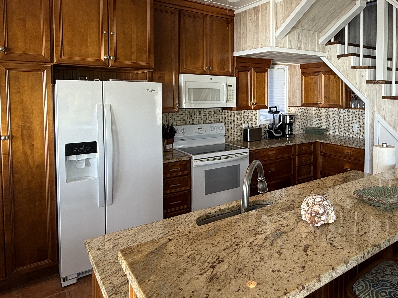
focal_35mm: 26
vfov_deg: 52.4
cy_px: 109
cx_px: 265
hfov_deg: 65.5
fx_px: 299
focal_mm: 2.22
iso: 64
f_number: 2.2
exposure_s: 1/120
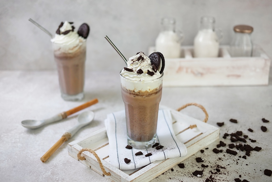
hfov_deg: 37.5
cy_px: 91
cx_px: 136
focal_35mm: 53
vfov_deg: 25.5
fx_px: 400
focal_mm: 35
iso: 200
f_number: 2
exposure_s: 1/80
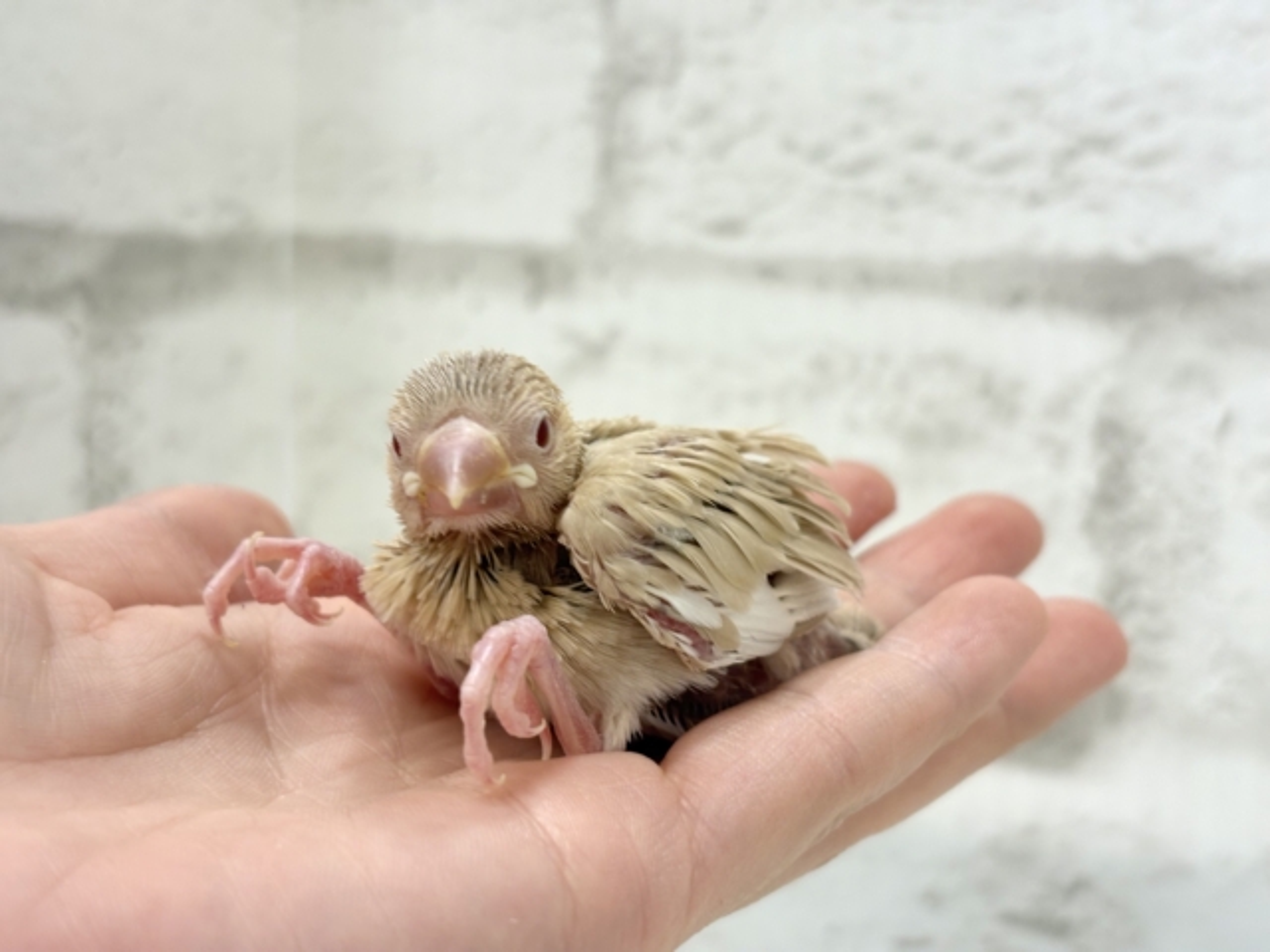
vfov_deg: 28.0
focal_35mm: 52
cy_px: 476
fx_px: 1908
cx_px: 635
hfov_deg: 36.8
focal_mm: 5.96
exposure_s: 1/50
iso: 50
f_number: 1.6
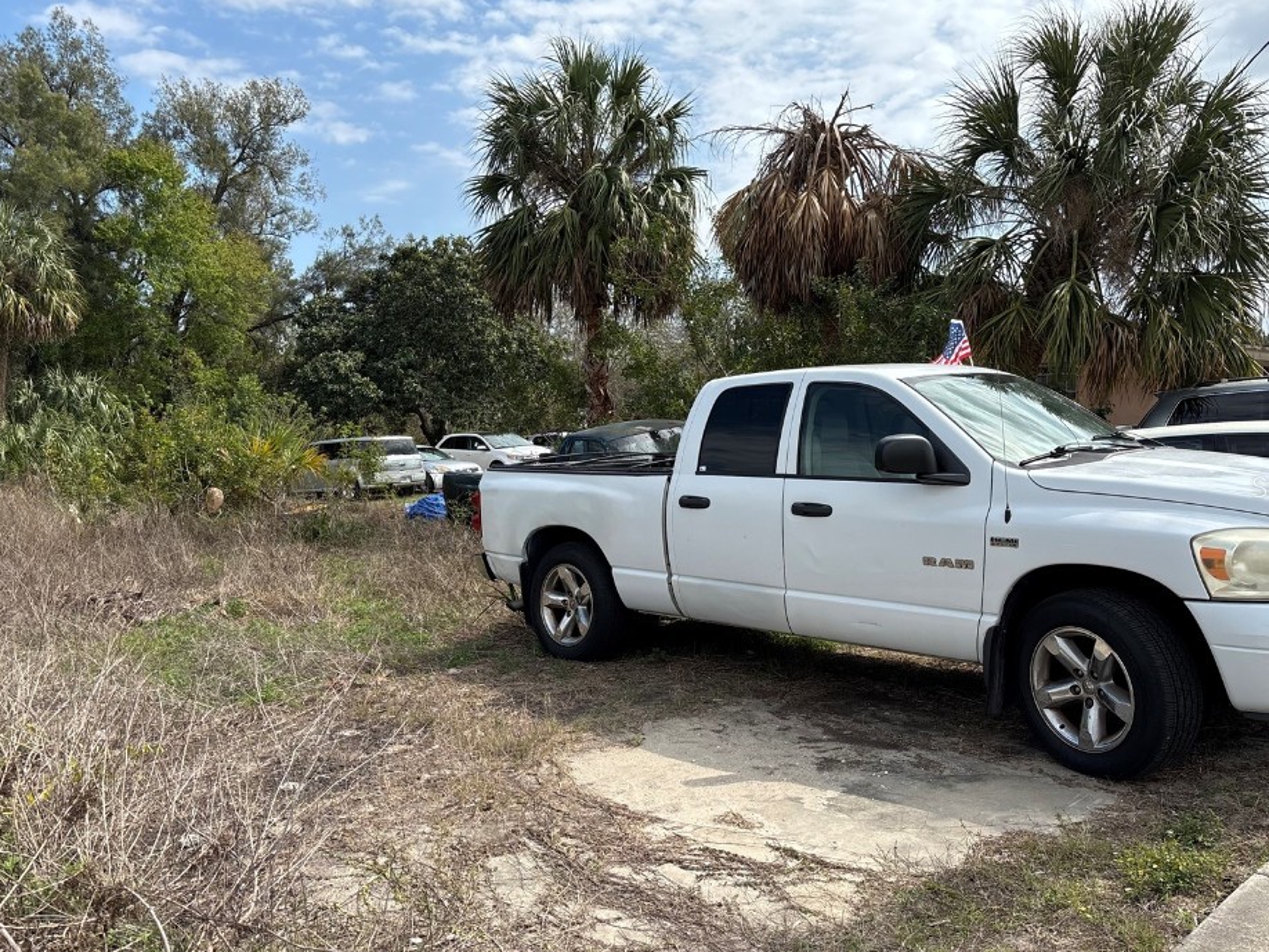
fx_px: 1063
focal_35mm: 29
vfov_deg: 48.2
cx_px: 675
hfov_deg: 61.6
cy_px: 486
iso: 50
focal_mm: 5.96
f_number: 1.6
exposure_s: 1/3106
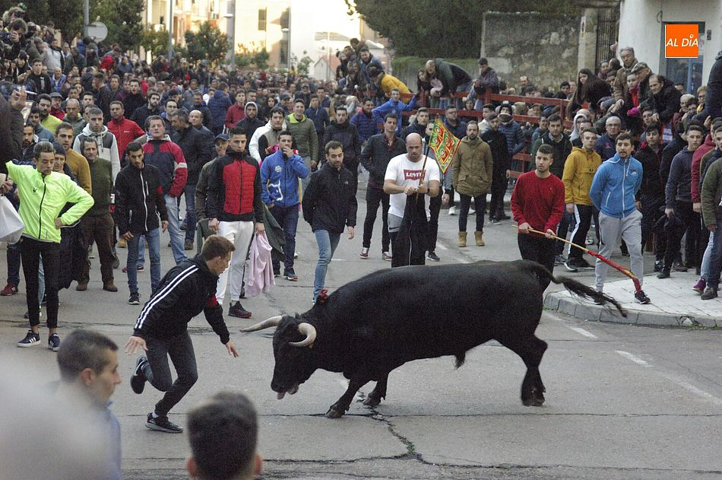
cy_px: 240
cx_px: 361
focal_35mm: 105
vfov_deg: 13.0
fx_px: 2103
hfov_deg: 19.5
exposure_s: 1/320
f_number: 4
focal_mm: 70
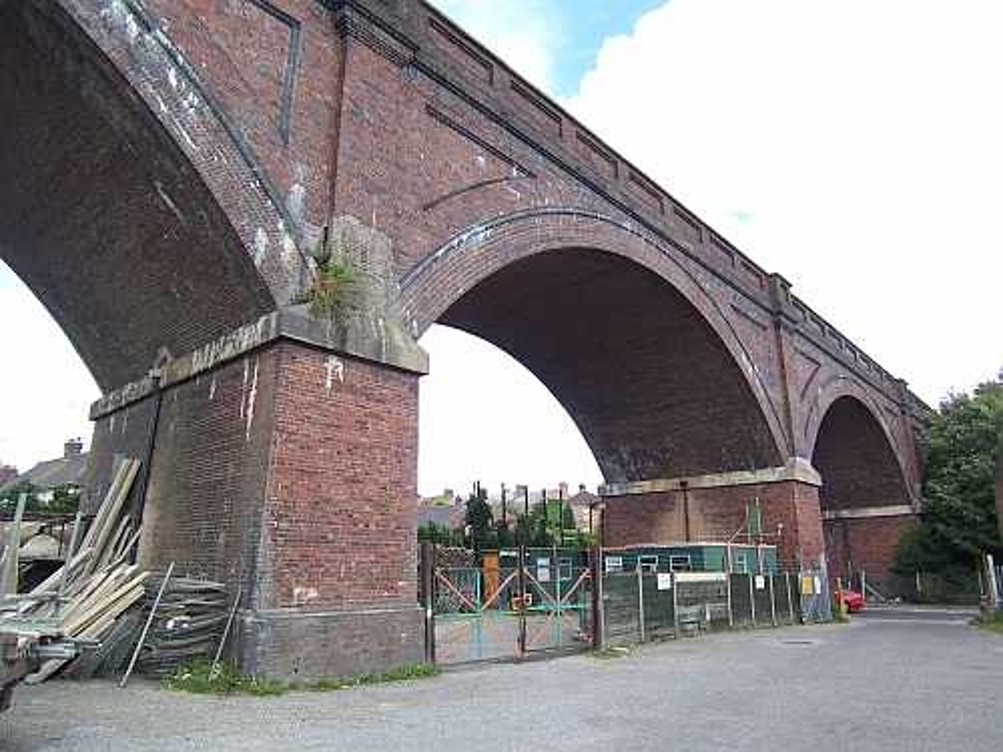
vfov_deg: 58.9
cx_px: 502
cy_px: 376
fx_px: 666
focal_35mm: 23
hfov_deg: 73.9
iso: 64
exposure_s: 1/250
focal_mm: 3.8
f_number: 2.8
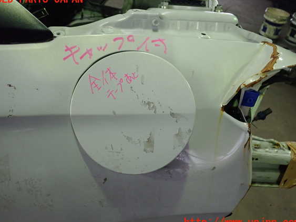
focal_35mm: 32
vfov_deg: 44.1
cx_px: 145
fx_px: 274
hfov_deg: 56.8
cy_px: 111
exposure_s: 1/125
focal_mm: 5.5
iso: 640
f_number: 2.3
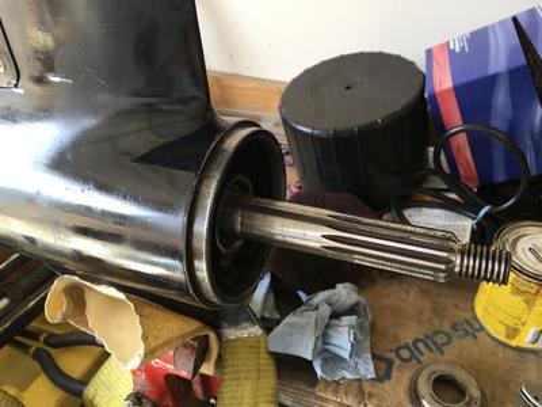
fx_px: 454
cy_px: 204
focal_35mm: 29
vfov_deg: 48.2
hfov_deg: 61.7
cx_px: 271
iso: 25
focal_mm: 4.15
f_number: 2.2
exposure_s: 1/40
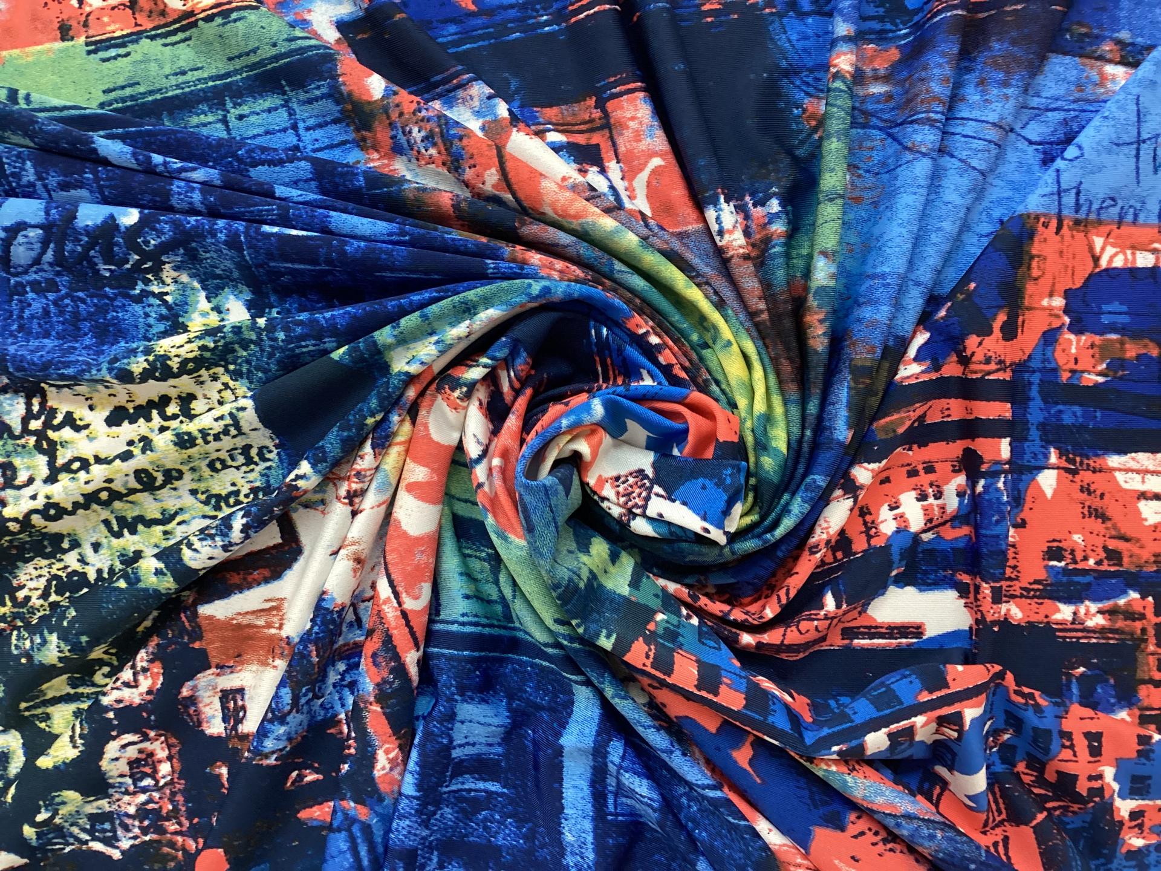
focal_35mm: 31
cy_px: 436
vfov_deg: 45.4
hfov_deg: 58.4
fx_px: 1040
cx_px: 580
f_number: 2.4
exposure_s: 1/60
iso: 250
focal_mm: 3.3
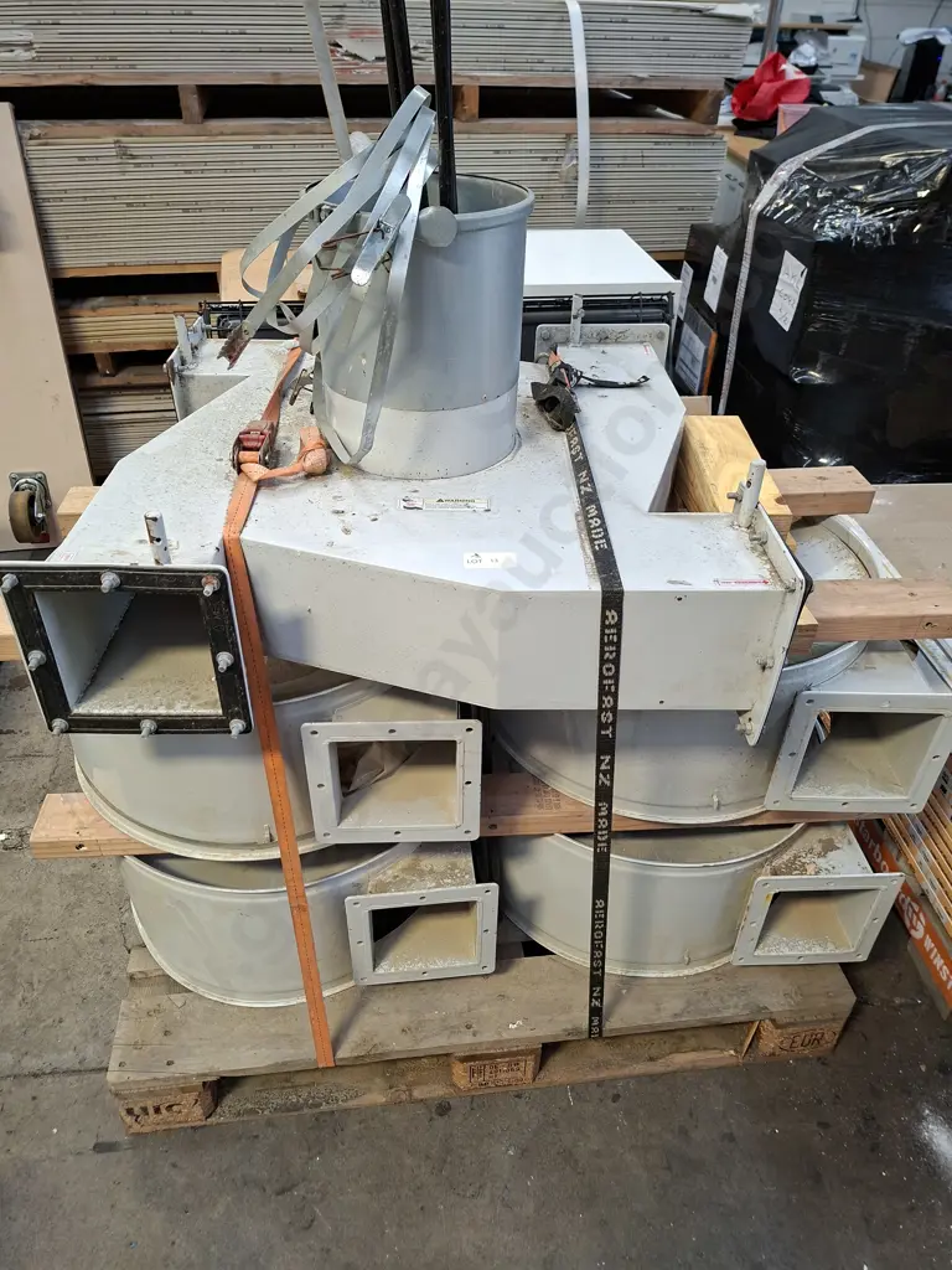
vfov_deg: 73.9
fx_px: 843
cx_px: 476
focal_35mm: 23
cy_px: 635
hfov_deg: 58.9
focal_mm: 5.54
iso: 200
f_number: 1.8
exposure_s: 1/50
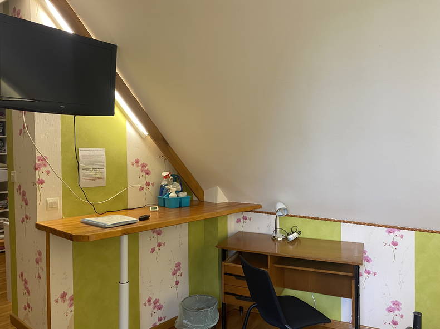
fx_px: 330
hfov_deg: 67.3
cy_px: 164
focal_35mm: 26
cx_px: 220
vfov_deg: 53.0
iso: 80
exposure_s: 1/50
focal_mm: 4.25
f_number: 1.8
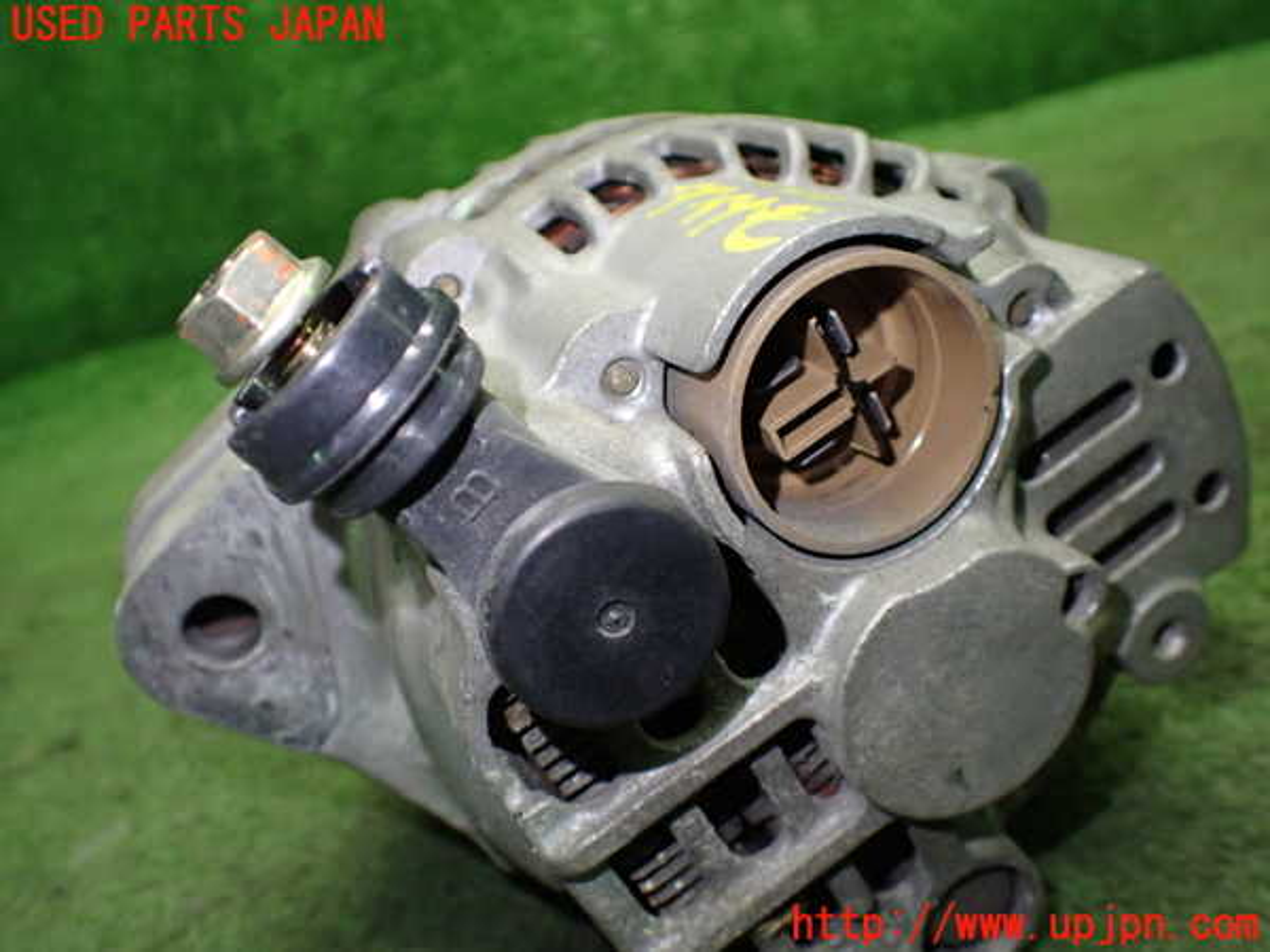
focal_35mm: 30
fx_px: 1101
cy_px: 476
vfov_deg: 46.8
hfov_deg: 60.0
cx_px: 635
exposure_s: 1/125
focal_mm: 5.4
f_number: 2.3
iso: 640
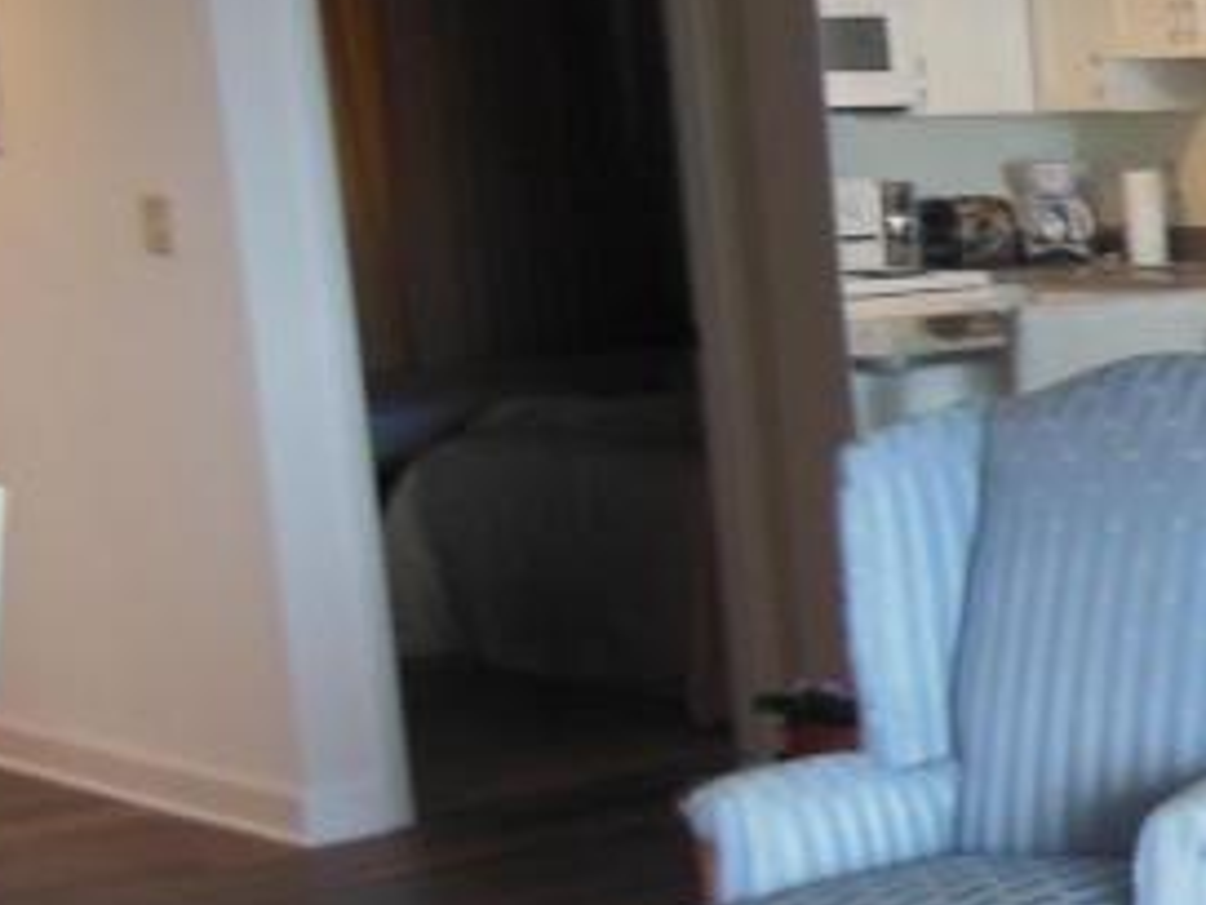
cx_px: 2133
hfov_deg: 17.3
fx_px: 3275
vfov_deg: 15.7
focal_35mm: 94
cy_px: 603
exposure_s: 1/30
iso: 200
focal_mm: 4.5
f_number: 3.2
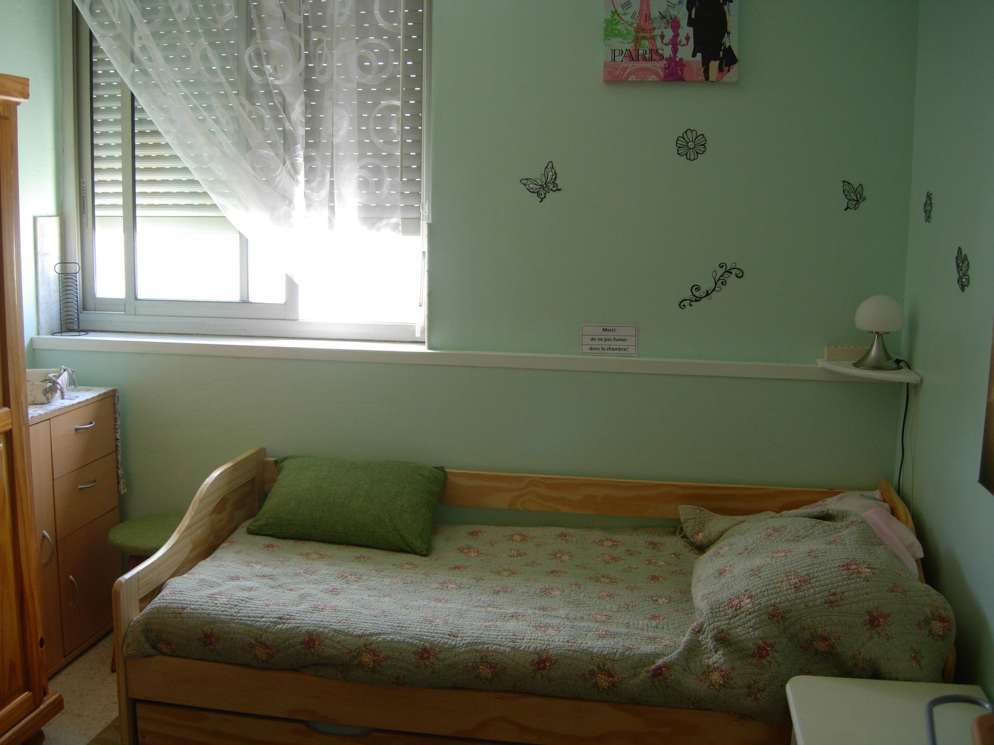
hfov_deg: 51.4
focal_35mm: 36
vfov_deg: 39.7
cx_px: 497
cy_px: 372
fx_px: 1034
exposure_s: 1/16.4
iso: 50
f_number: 2.7
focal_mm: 7.5
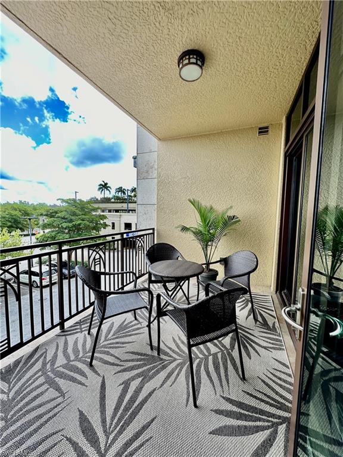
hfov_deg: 85.7
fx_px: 185
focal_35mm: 14
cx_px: 172
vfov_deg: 102.1
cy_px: 228
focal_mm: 2.22
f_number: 2.2
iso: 40
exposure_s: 1/156
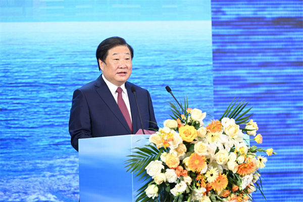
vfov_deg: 8.1
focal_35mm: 170
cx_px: 152
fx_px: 1431
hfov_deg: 12.1
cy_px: 101
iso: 800
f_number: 4
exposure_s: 1/125
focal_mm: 170
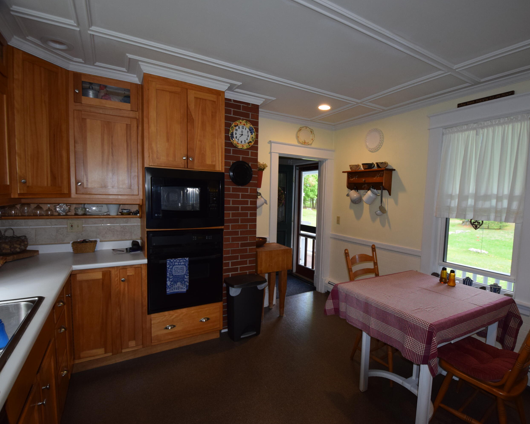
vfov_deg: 77.0
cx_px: 289
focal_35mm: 17
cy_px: 213
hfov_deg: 89.4
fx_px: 267
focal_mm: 10
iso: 800
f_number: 5
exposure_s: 1/100
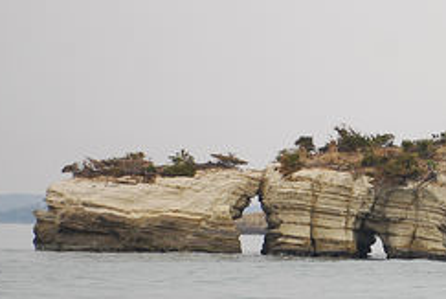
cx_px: 496
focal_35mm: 218
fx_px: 2706
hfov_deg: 9.3
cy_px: 172
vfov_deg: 6.3
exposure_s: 1/640
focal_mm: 62
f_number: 6.3
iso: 200
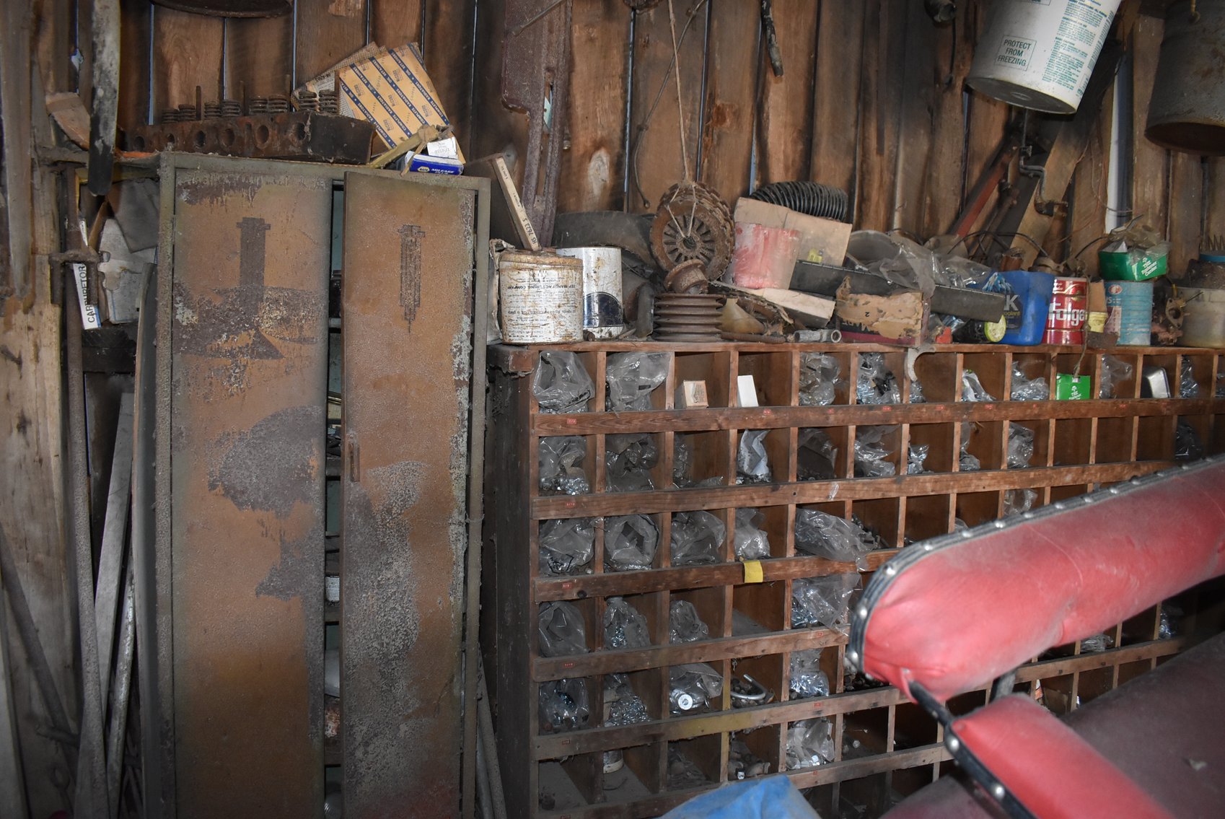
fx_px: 919
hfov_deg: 67.3
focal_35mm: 27
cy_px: 410
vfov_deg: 48.0
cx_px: 612
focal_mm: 18
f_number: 3.5
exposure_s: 1/100
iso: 1600
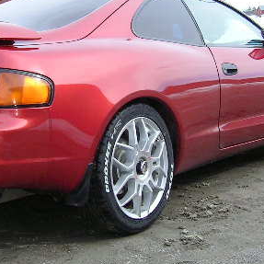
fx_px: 613
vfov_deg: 24.1
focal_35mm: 71
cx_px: 99
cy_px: 68
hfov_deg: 24.3
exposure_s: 1/239
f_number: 4.8
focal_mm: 5.6
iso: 71
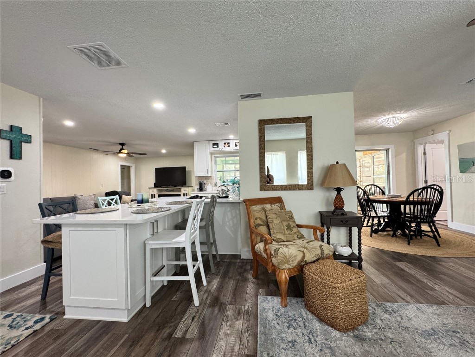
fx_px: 192
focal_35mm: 14
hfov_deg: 102.1
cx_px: 238
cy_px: 178
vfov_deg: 85.7
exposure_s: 1/60
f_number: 2.2
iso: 250
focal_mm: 2.22
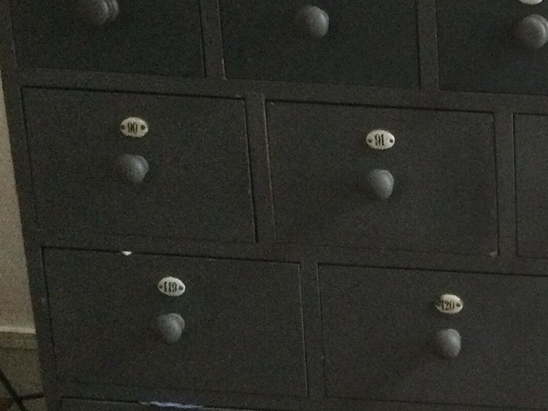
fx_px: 1488
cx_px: 748
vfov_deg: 15.6
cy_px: 323
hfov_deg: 19.0
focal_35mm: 94
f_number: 2.4
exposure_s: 1/17
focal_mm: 3.3
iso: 250
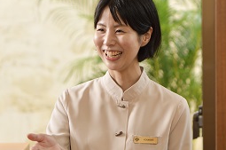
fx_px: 1241
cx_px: 113
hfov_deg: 10.4
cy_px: 38
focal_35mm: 198
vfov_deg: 6.9
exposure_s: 1/80
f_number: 2.8
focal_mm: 70
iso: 100
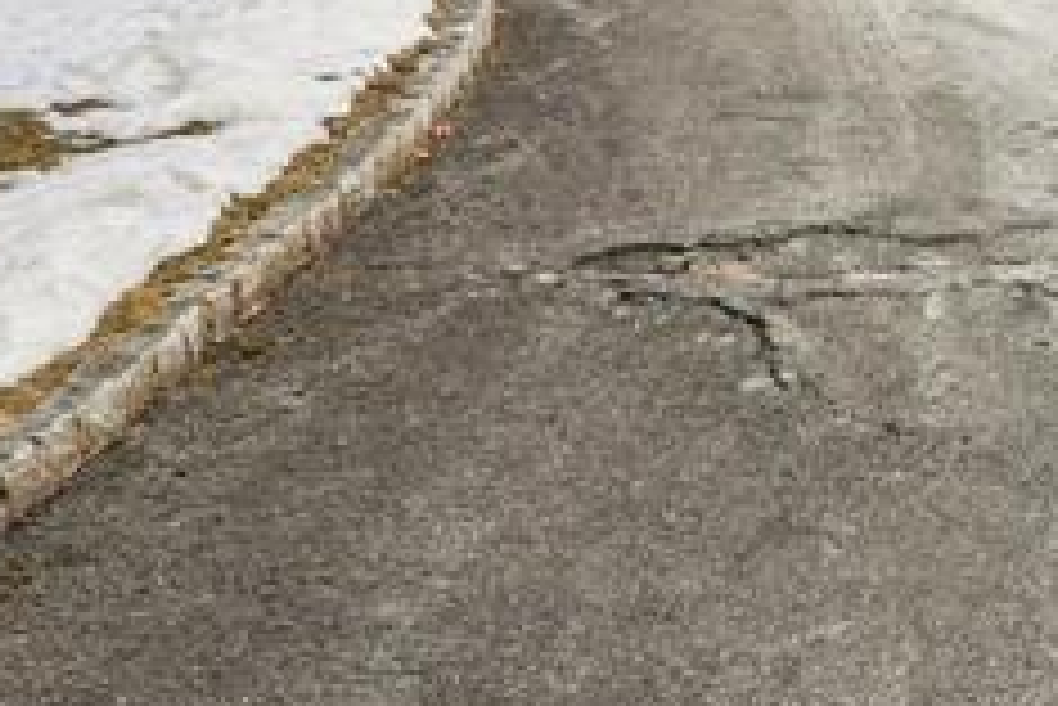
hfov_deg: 19.4
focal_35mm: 76
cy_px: -288
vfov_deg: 16.6
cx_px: 1945
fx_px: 2240
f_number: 8
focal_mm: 17.5
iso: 100
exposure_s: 1/125
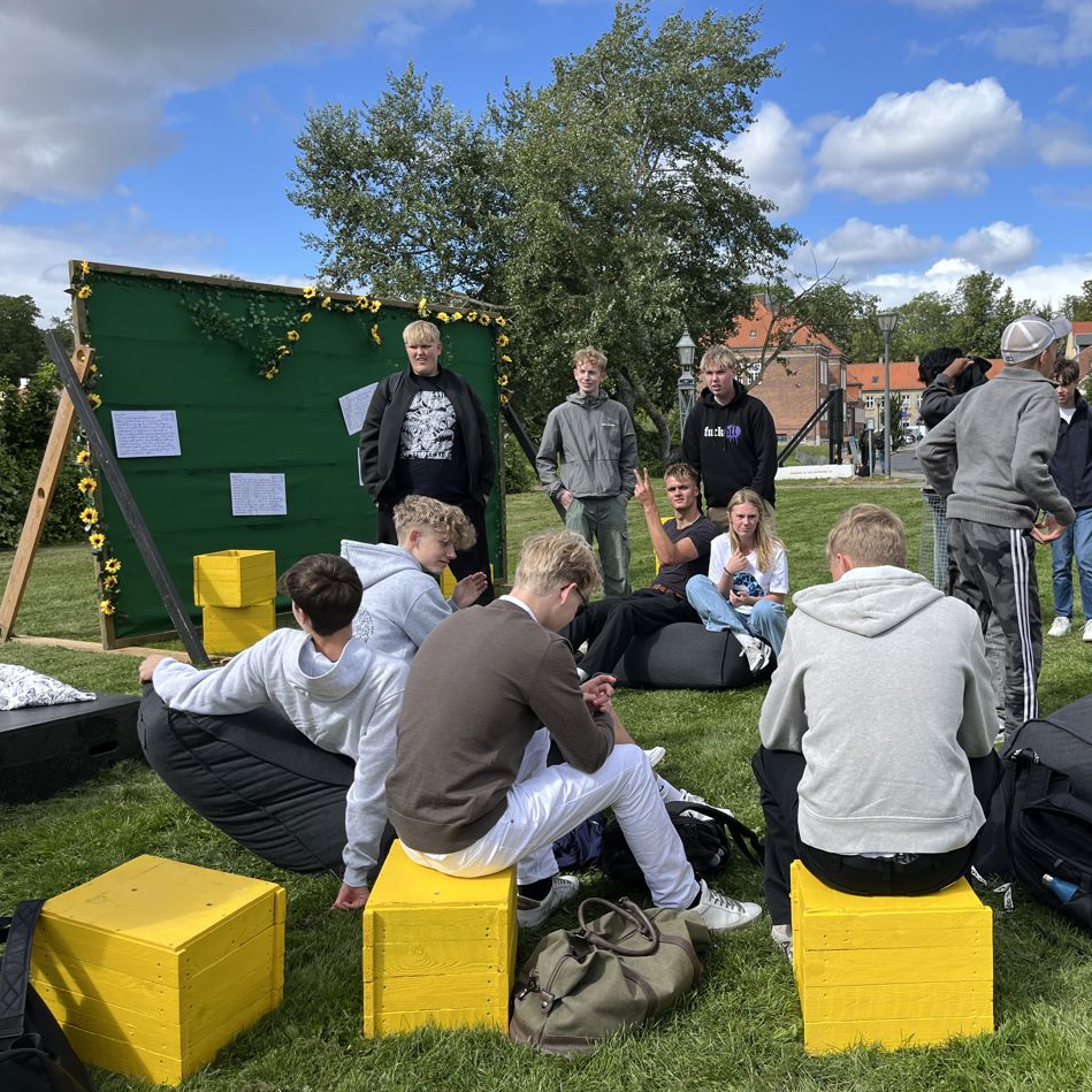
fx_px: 1106
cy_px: 541
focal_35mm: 31
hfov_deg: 51.5
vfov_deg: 52.5
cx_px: 735
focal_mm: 5.1
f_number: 1.6
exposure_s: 1/2358
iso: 50
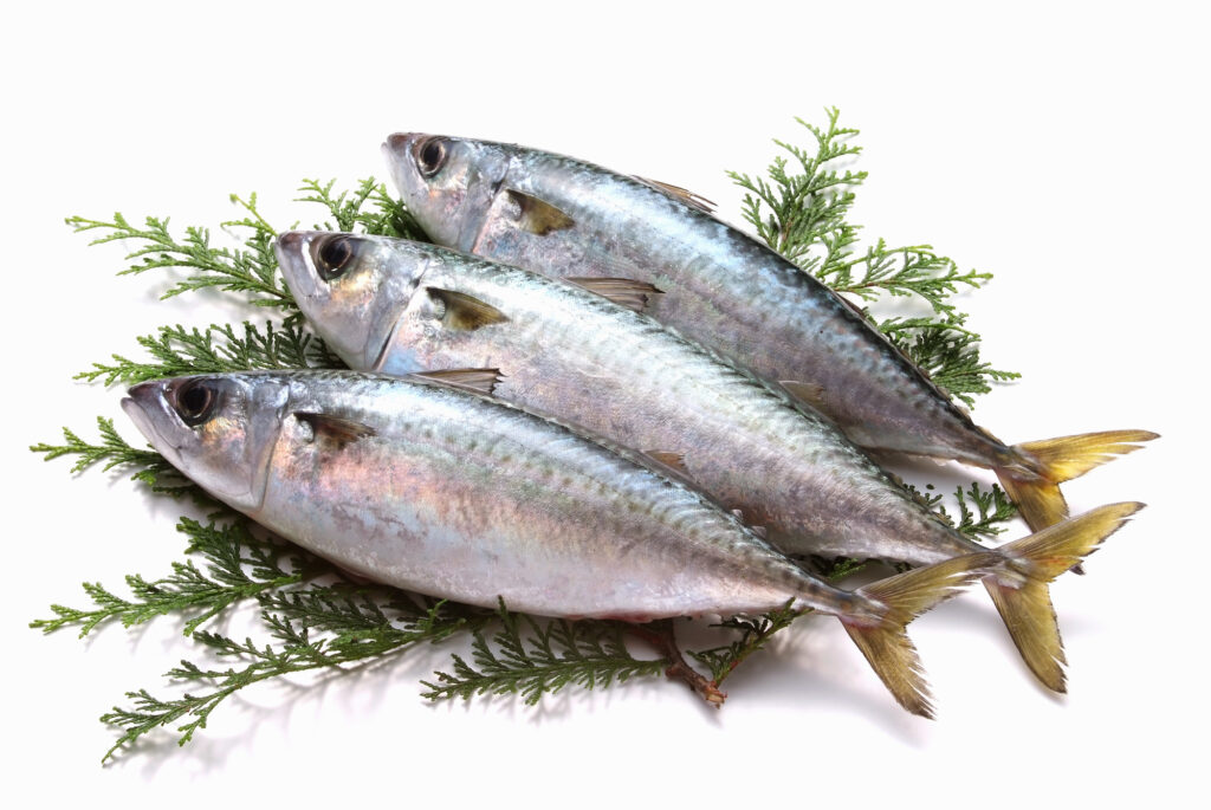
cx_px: 606
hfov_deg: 14.8
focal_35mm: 138
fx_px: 4647
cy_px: 405
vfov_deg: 10.0
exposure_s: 1/60
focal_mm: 92
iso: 100
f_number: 16
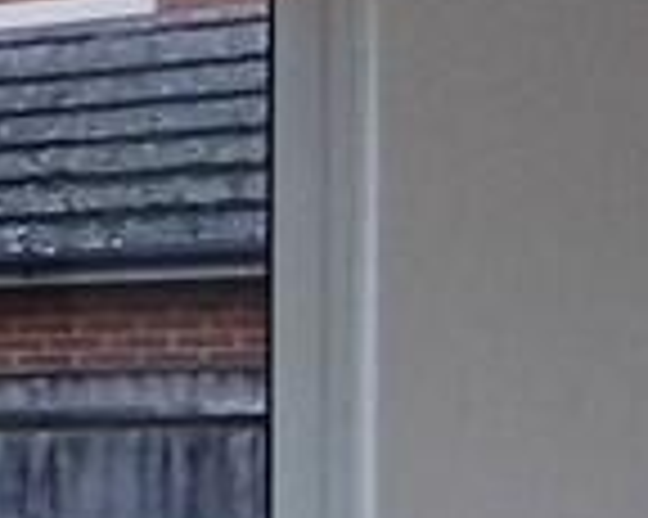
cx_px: -1458
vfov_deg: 13.7
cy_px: 509
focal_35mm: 111
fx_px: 2127
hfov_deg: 10.3
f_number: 2.2
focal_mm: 1.64
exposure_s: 1/25
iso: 250
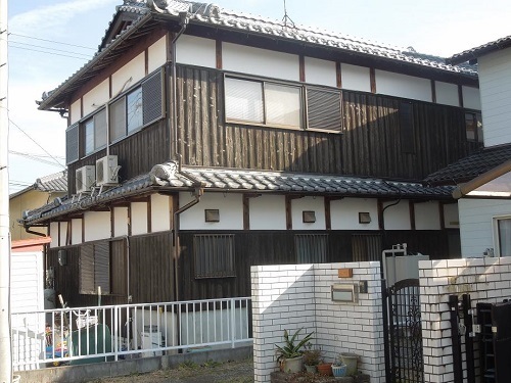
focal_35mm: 43
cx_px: 256
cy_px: 192
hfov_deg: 43.9
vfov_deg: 33.6
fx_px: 635
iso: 100
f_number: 3.9
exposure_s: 1/200
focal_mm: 7.8
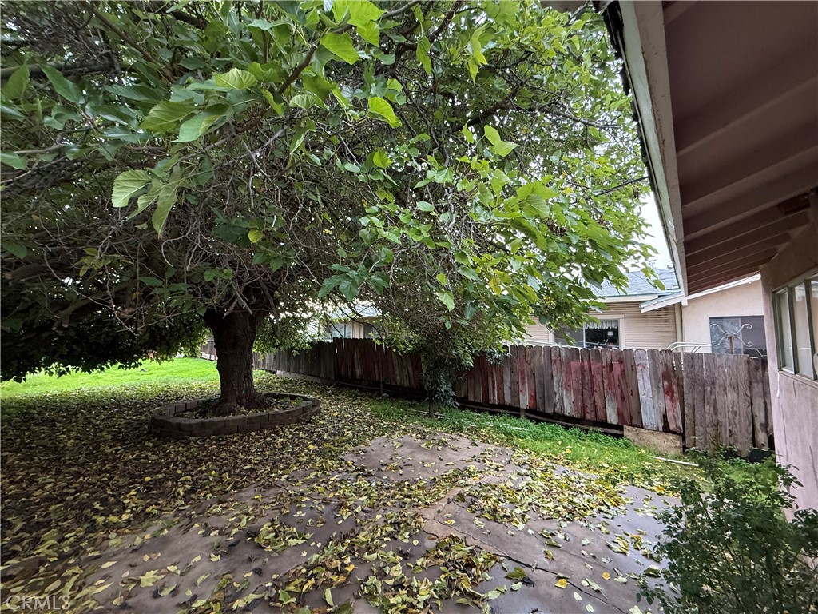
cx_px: 409
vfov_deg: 85.7
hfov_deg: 102.1
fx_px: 331
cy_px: 307
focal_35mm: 14
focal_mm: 2.22
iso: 250
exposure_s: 1/99
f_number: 2.2
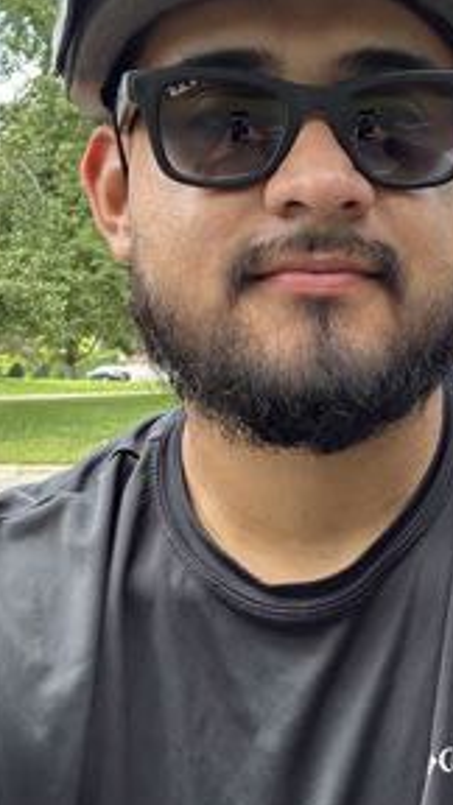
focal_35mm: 50
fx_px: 1068
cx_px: 352
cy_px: 293
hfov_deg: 23.6
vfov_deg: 41.0
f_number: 1.9
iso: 64
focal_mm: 2.69
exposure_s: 1/121
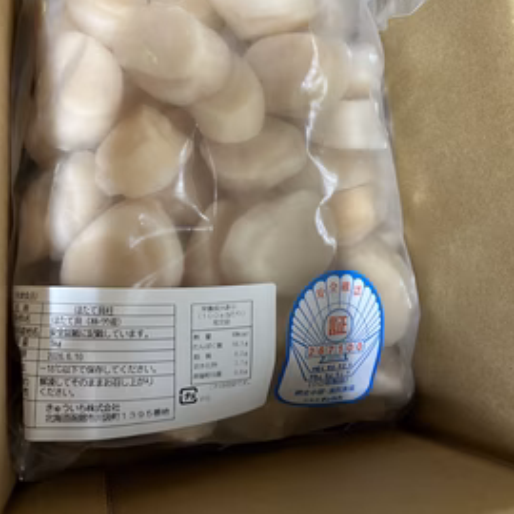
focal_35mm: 34
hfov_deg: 48.5
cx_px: 259
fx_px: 571
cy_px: 164
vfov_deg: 47.5
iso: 200
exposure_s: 1/50
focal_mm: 5.7
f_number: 1.5
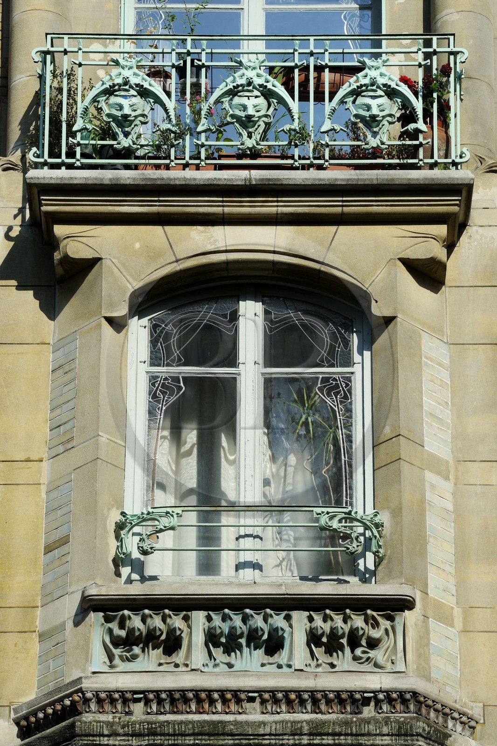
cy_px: 373
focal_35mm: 170
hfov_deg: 8.1
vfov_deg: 12.1
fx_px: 3522
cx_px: 248
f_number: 13
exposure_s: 1/160
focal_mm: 170
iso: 200
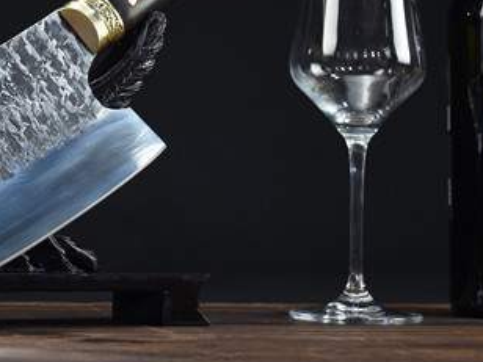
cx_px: 157
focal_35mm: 117
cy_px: 16
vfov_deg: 12.5
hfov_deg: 16.8
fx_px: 1633
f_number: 4
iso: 100
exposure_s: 1/30
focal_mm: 32
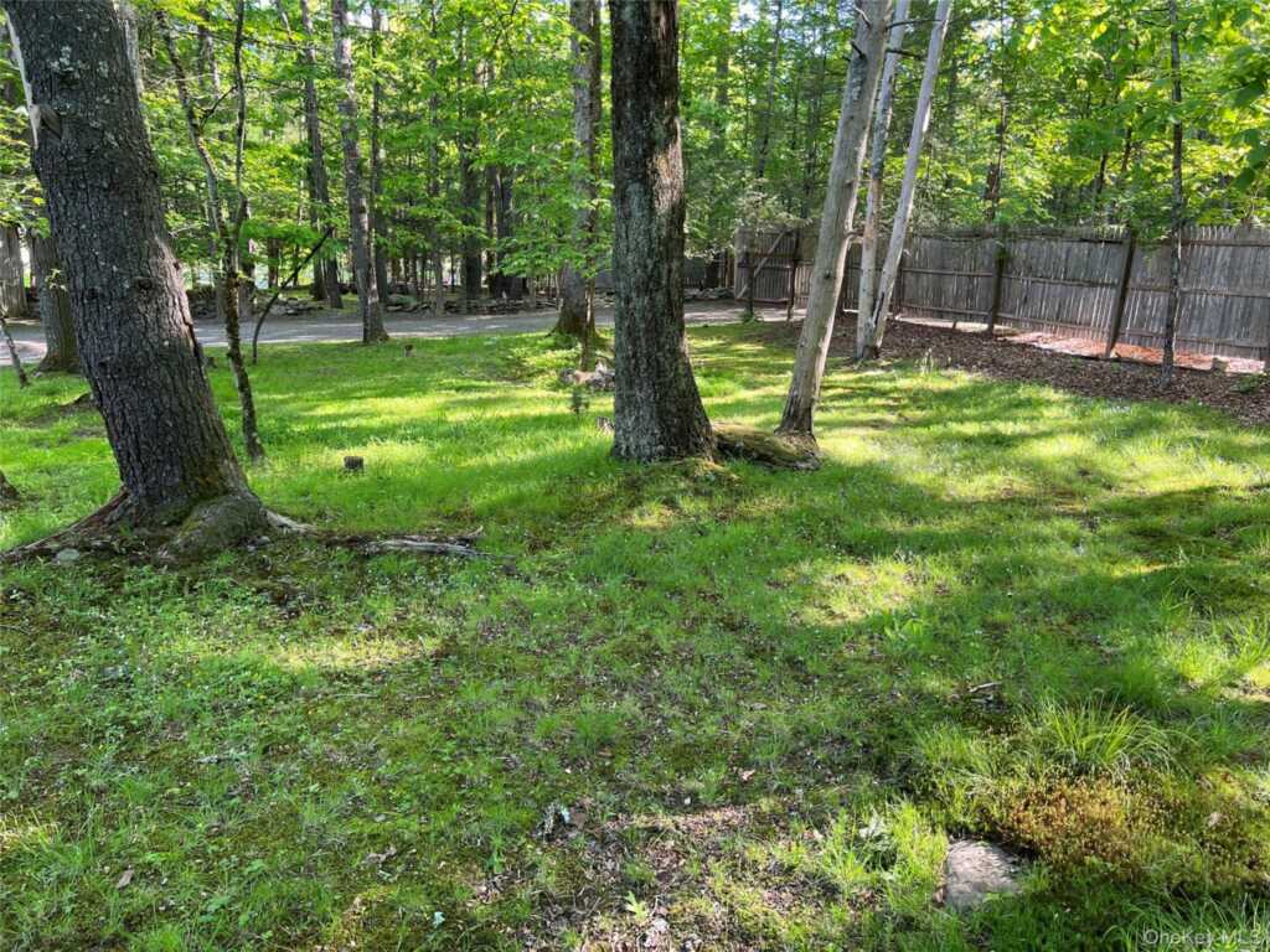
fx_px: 954
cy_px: 476
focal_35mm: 26
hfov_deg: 67.3
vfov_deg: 53.1
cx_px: 635
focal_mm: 5.7
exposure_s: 1/121
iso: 80
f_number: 1.5
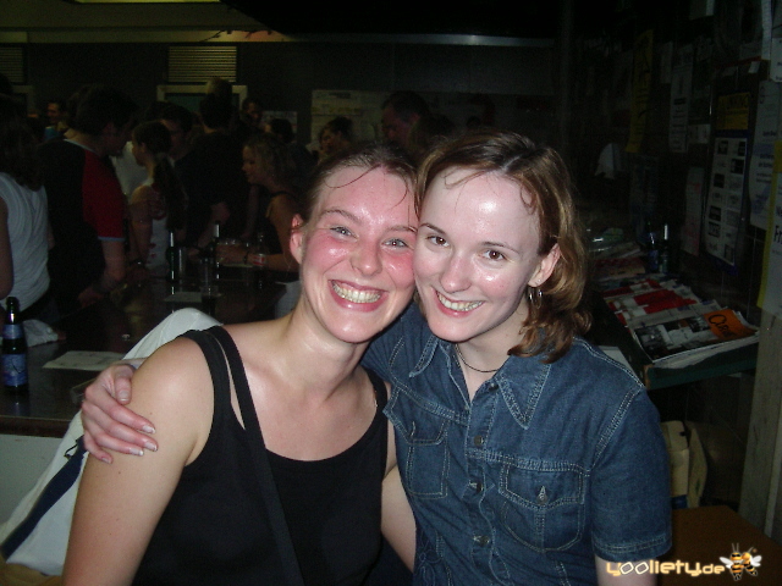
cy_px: 293
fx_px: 858
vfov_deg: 37.7
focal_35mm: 38
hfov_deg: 49.0
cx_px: 391
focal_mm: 5.8
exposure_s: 1/60
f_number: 2.6
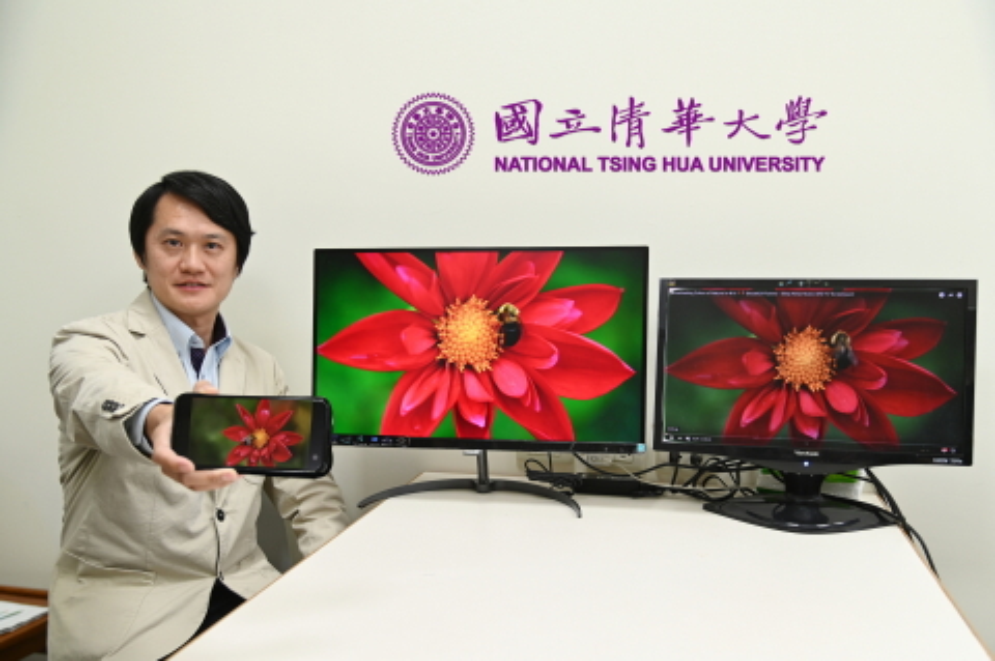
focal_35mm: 32
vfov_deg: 41.0
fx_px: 884
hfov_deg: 58.8
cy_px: 330
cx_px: 498
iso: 500
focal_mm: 32
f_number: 4
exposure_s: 1/60
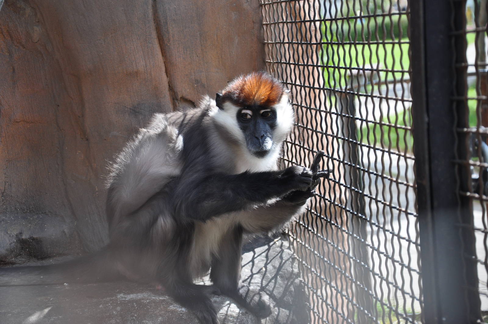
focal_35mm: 99
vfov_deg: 13.8
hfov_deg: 20.6
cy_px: 162
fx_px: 1340
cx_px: 244
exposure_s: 1/500
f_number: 5.3
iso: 400
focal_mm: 66
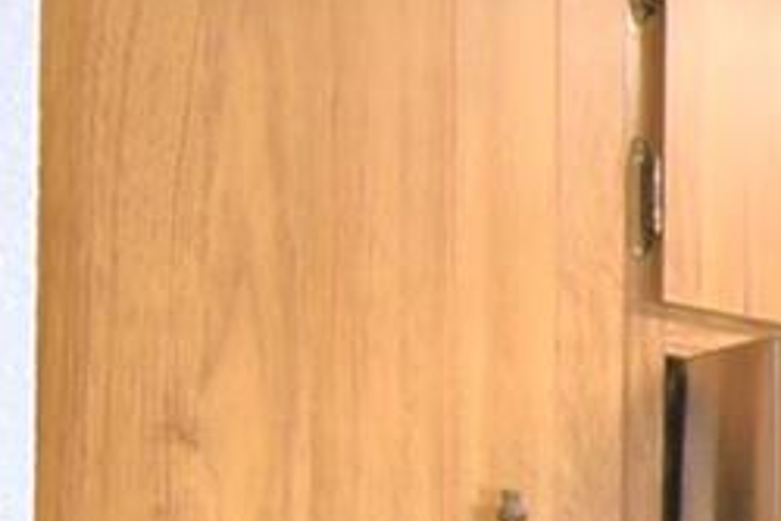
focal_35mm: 96
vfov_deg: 13.3
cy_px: 830
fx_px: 2084
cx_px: 1643
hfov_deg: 15.8
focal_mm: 10
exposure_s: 1/60
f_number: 4.5
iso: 200
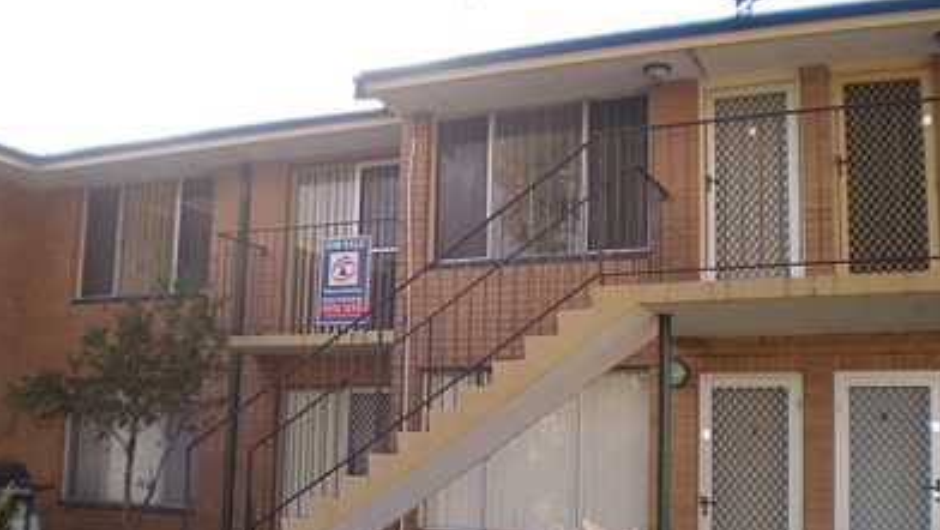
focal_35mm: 40
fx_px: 998
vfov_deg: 29.6
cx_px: 468
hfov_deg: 50.5
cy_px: 331
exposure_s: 1/200
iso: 64
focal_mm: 6.3
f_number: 3.1
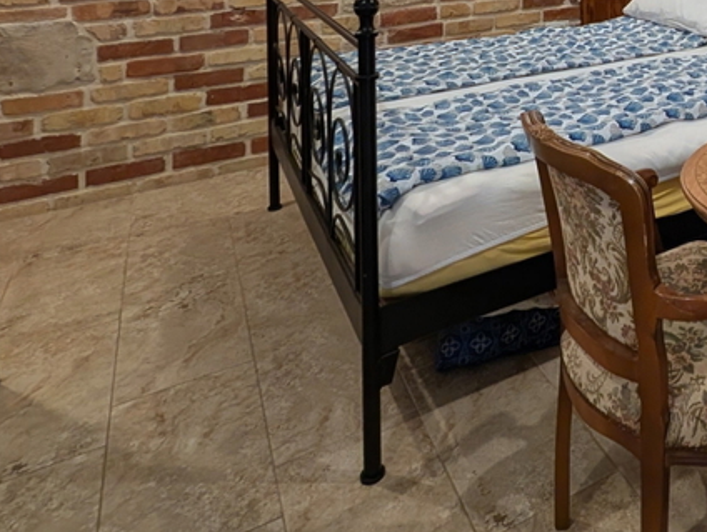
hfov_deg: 45.8
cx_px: 699
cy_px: -138
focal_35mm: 34
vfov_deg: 32.7
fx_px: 695
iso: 65
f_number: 1.7
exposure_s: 1/33.3
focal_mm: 2.02
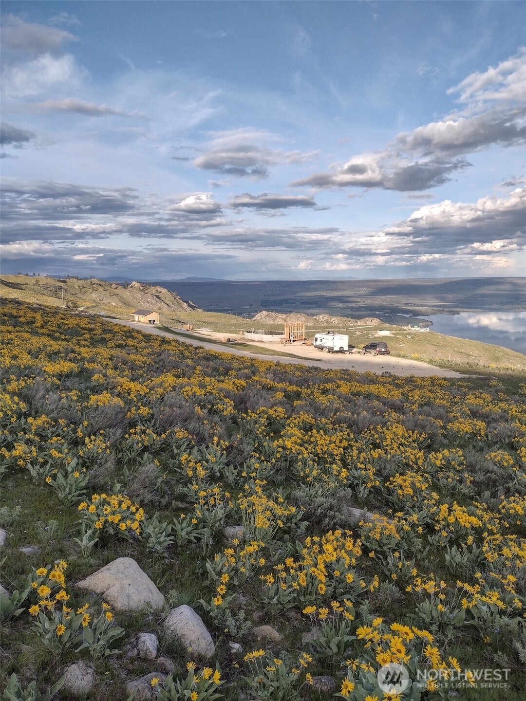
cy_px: 350
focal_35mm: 27
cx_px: 263
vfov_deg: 65.3
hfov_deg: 51.4
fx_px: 547
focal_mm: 4.71
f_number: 1.7
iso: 100
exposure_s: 1/1176
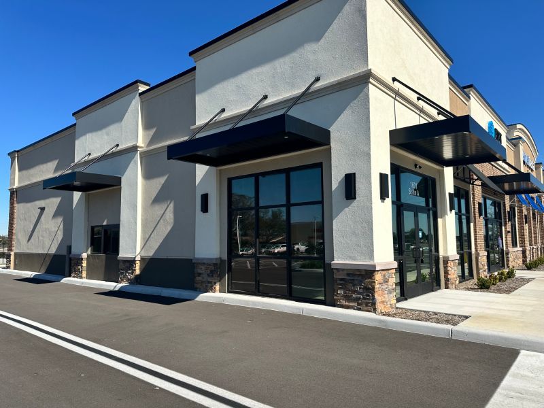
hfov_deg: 71.6
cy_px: 204
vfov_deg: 56.8
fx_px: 377
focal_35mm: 24
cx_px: 272
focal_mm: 6.86
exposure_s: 1/4762
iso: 80
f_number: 1.78
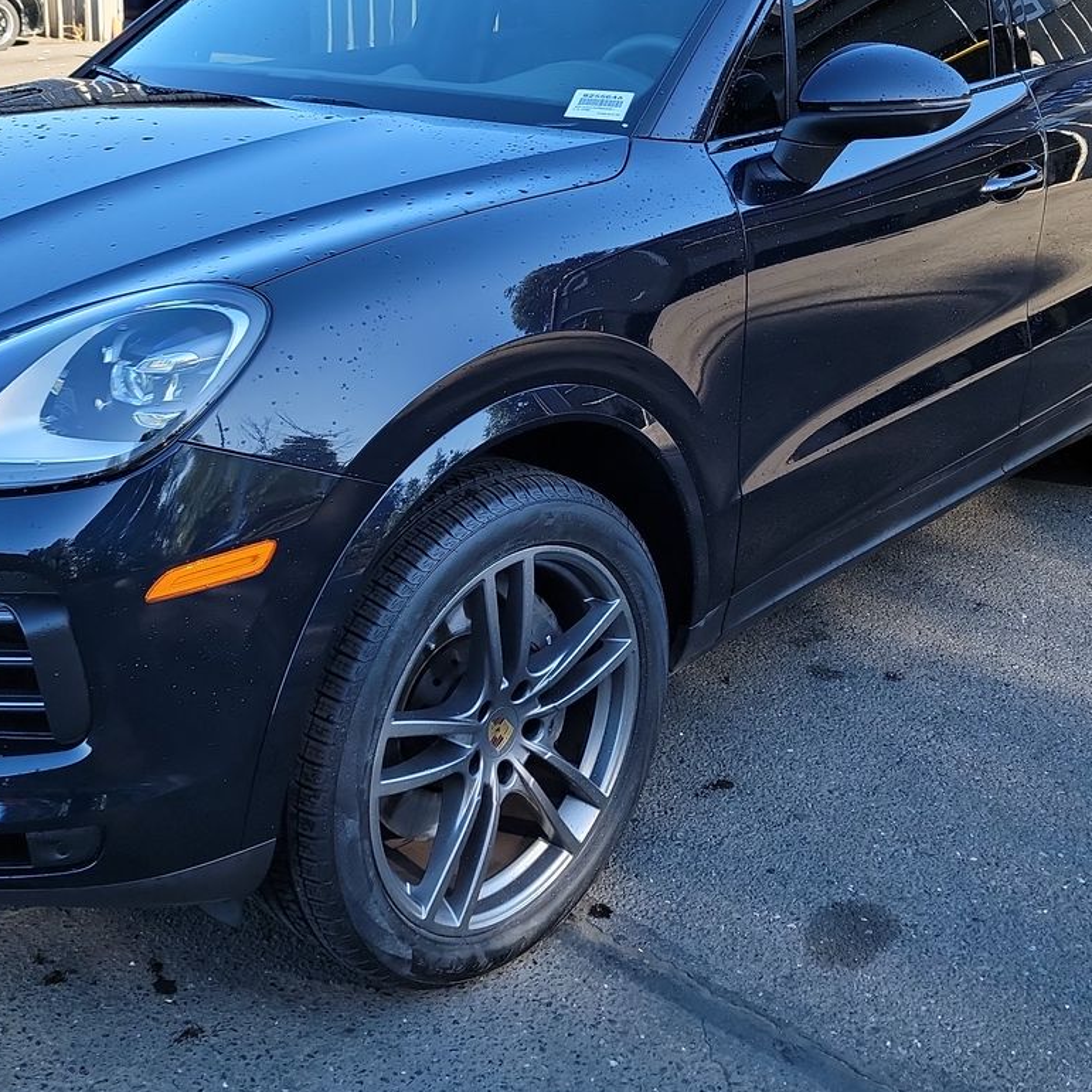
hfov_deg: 38.1
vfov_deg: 37.9
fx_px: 1570
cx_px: 412
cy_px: 368
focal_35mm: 44
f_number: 1.8
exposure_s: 1/119
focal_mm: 6.7
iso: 53
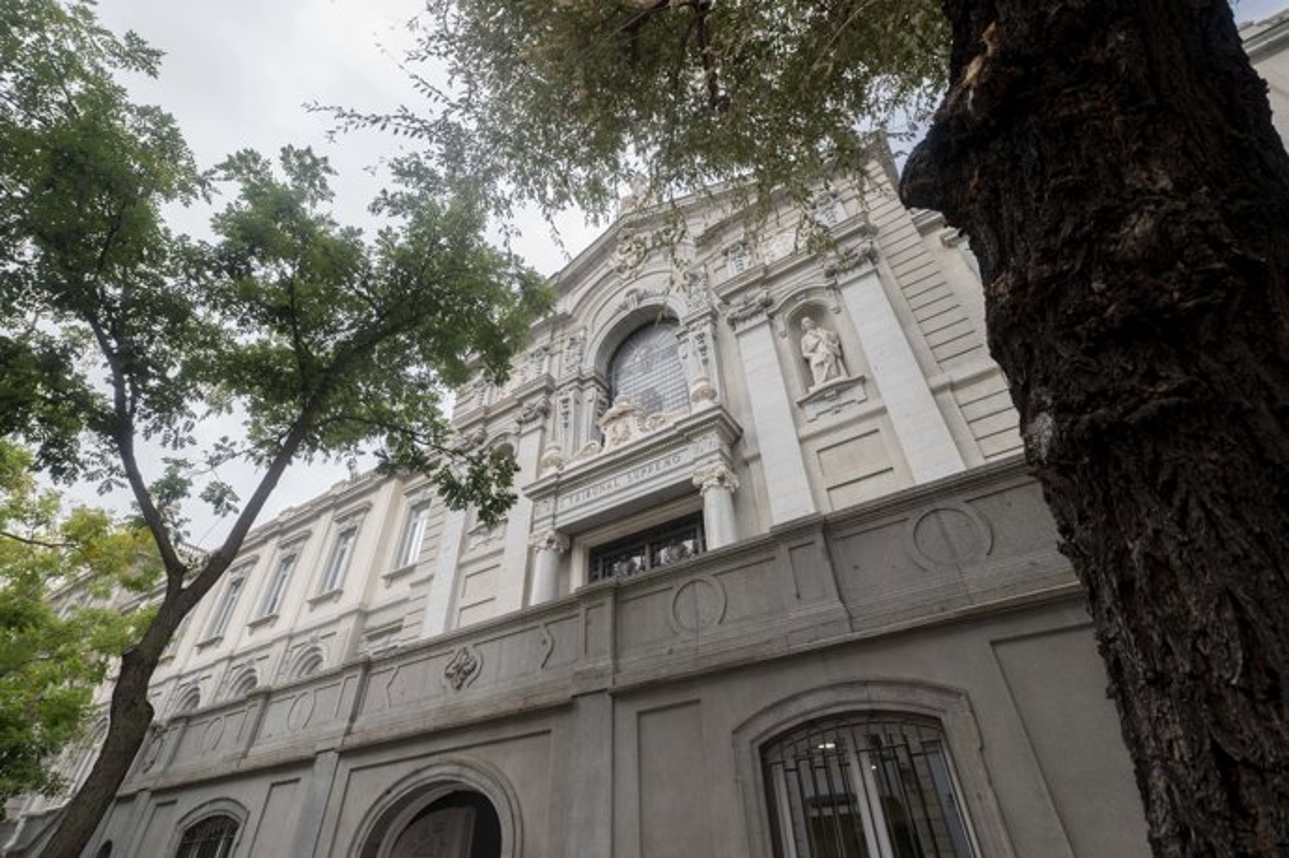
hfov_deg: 96.8
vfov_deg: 73.7
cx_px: 644
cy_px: 429
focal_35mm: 16
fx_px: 572
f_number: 5.6
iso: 800
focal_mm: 16
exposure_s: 1/2500
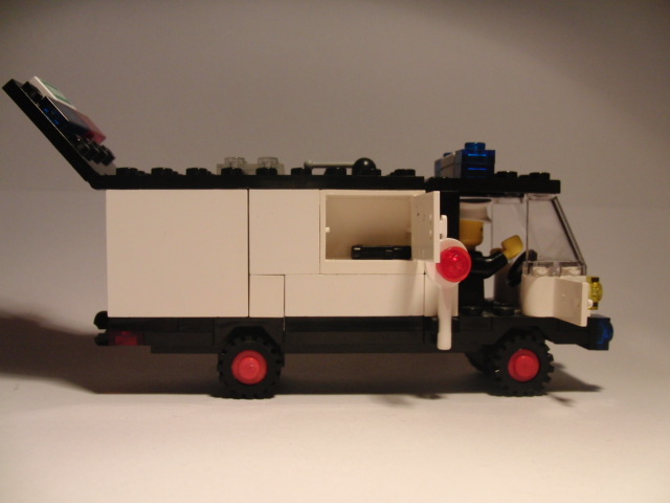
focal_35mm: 37
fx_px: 716
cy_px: 252
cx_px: 335
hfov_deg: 50.1
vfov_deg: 38.7
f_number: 3.6
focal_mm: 6.42
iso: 250
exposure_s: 1/80
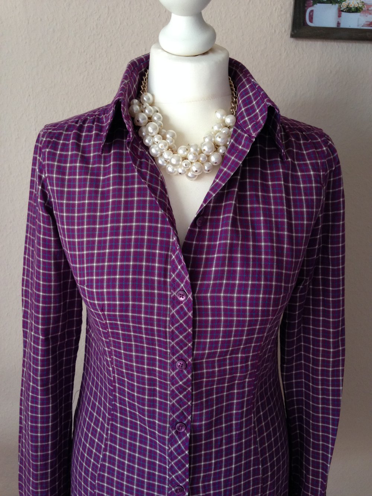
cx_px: 186
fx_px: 473
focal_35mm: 33
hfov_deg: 43.0
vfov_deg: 55.3
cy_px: 248
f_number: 2.4
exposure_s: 1/20
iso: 125
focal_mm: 4.12
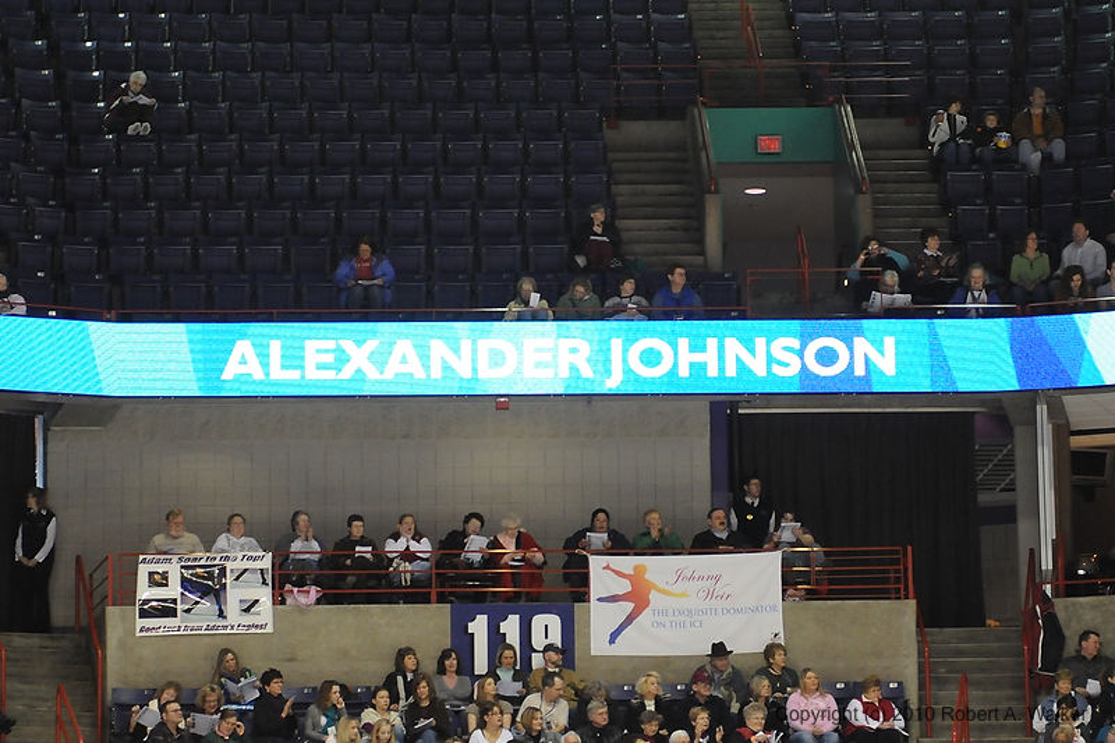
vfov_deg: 13.0
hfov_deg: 19.5
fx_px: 3251
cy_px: 372
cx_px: 558
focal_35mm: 105
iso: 1600
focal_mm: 70
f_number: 2.8
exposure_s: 1/250
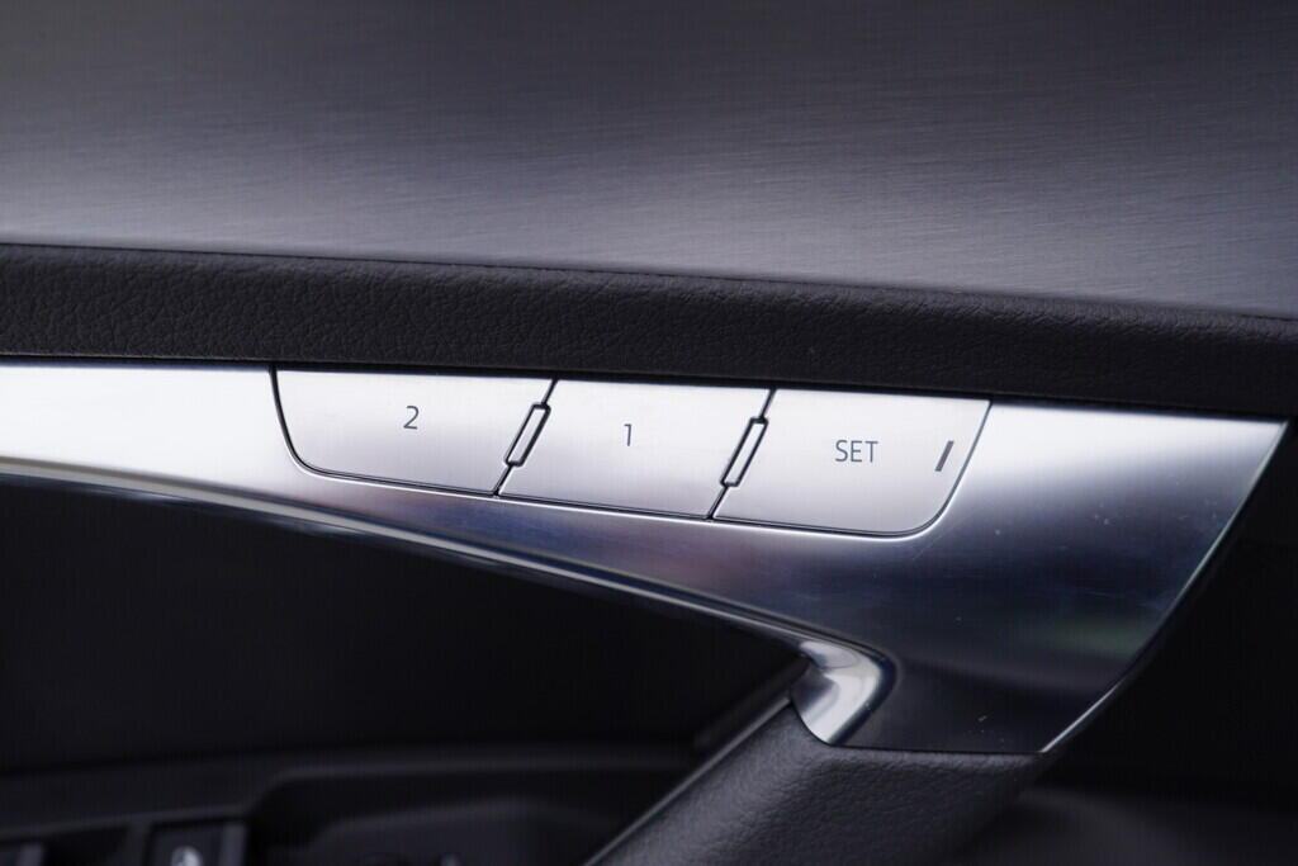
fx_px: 1298
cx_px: 649
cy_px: 433
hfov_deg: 53.1
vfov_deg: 36.9
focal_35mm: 36
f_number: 4
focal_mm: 24
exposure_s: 1/80
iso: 125
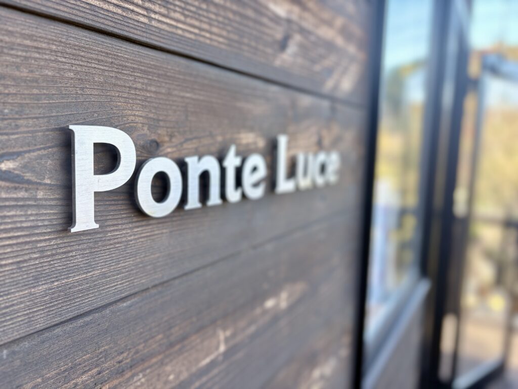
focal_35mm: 26
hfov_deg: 67.3
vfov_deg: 53.1
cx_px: 259
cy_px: 194
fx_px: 389
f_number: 1.6
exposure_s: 1/133
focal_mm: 5.96
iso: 40
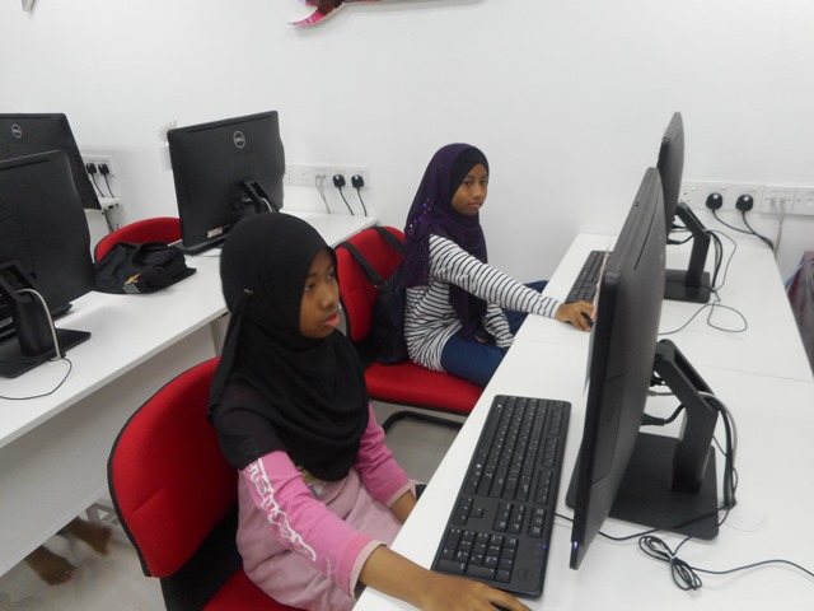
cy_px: 306
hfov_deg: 69.4
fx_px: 588
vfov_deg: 54.9
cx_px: 407
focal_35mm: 25
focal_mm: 4.5
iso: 220
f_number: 3.7
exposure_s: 1/30
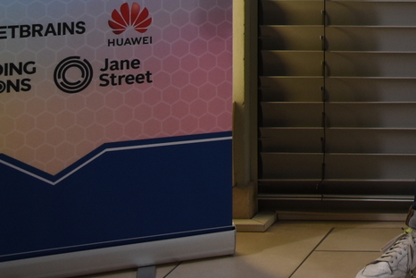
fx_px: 1572
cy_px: -244
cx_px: 696
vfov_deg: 9.5
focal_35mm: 136
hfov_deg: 13.8
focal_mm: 22
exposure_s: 1/80
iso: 400
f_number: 5
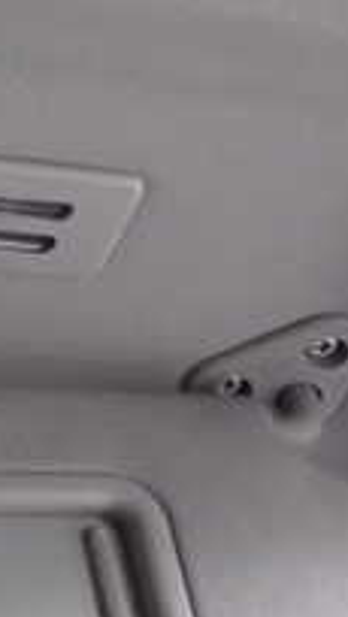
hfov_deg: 11.3
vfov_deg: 22.0
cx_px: -369
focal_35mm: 96
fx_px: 1572
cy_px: 460
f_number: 2.3
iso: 1250
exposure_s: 1/50
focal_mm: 5.4
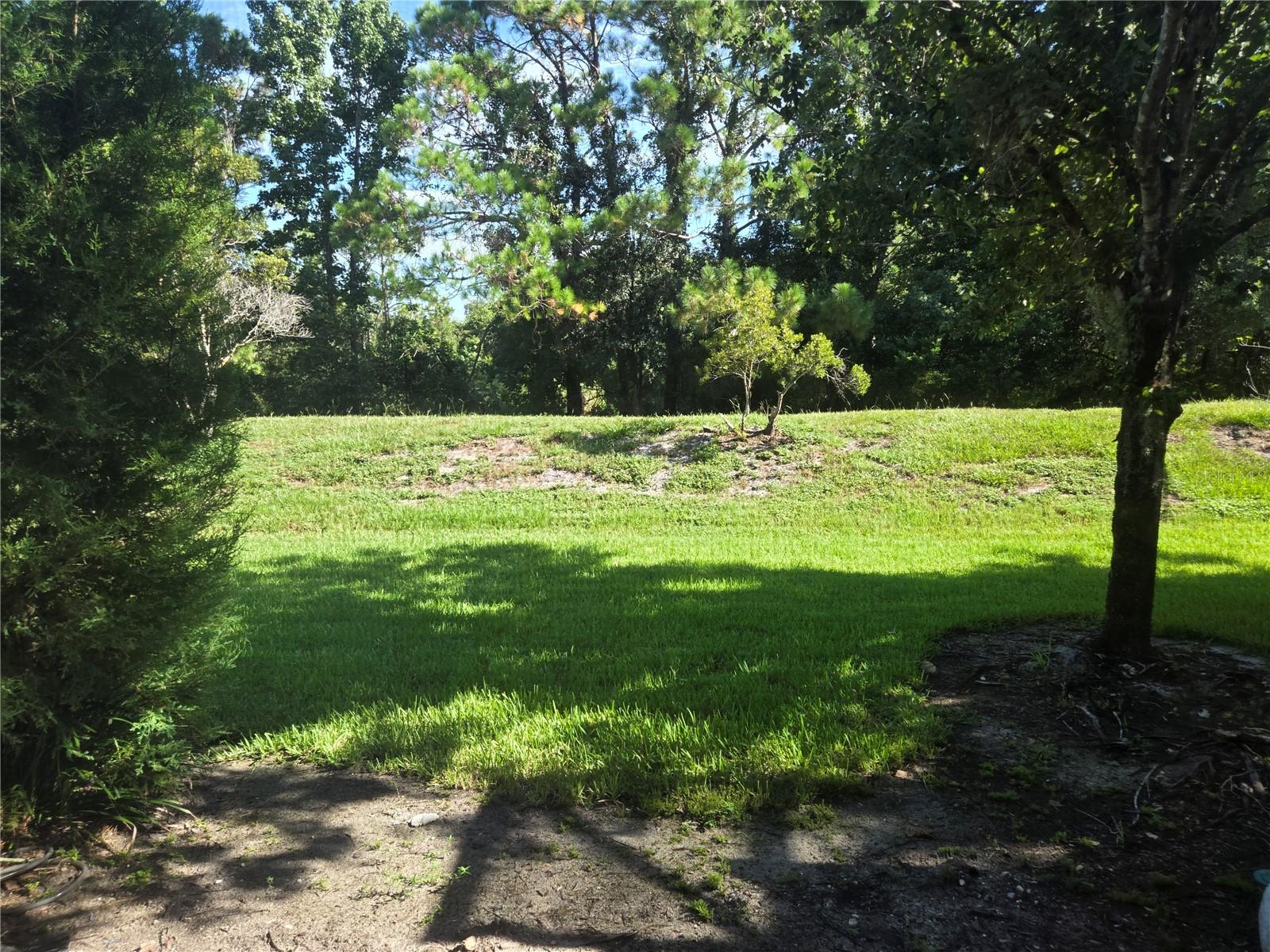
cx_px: 635
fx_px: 844
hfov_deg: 73.9
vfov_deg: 58.9
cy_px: 476
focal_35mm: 23
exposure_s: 1/180
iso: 50
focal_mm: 5.4
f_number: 1.8
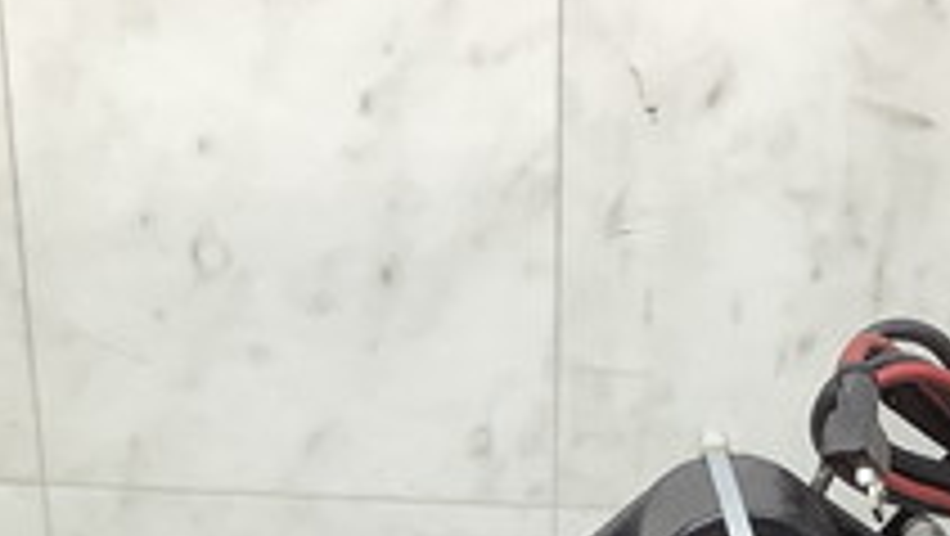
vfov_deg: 11.7
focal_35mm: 96
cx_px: 684
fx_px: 2420
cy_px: 977
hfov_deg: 22.1
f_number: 2.4
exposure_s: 1/60
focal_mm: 3.3
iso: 64
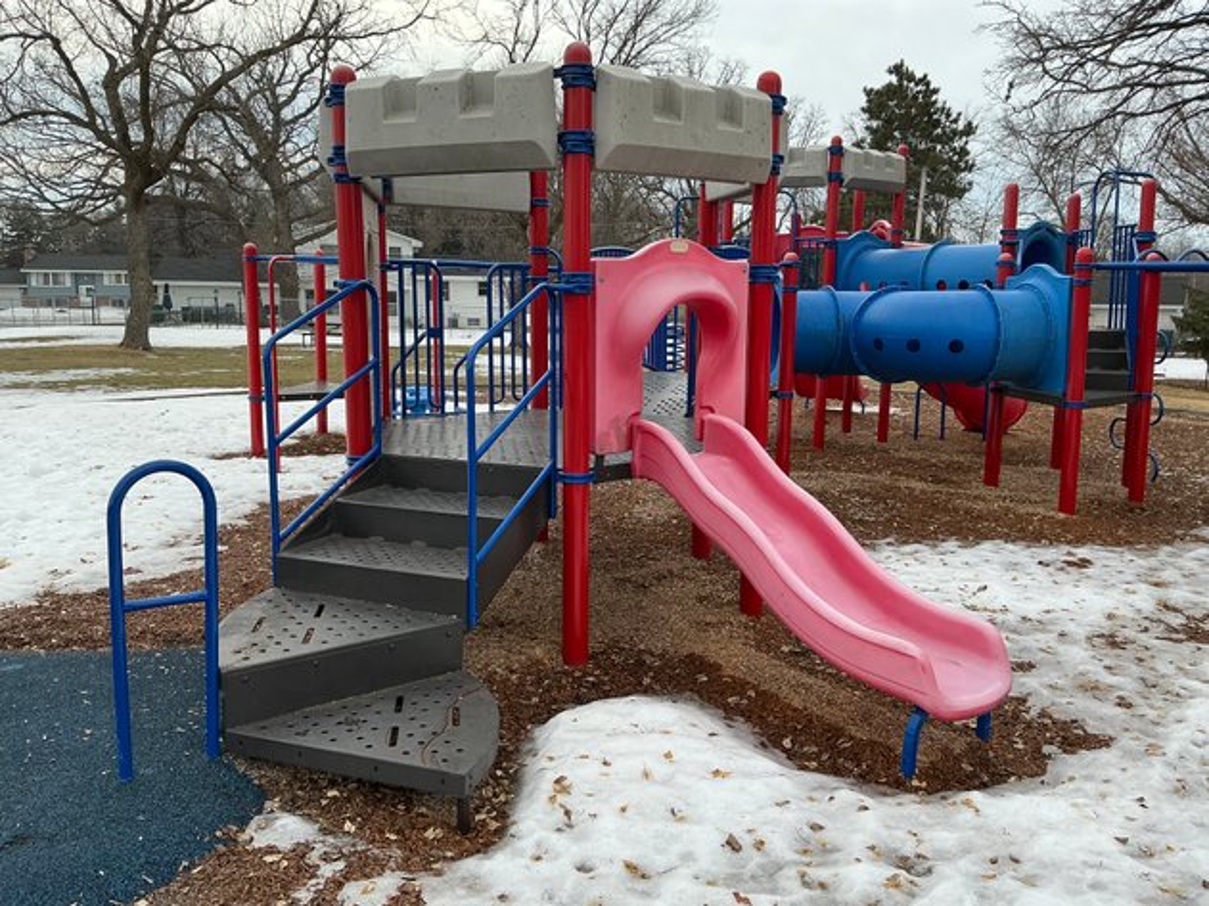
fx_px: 978
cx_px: 604
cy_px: 453
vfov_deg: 49.7
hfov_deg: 63.5
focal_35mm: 28
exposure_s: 1/568
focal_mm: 3
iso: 25
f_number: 1.8
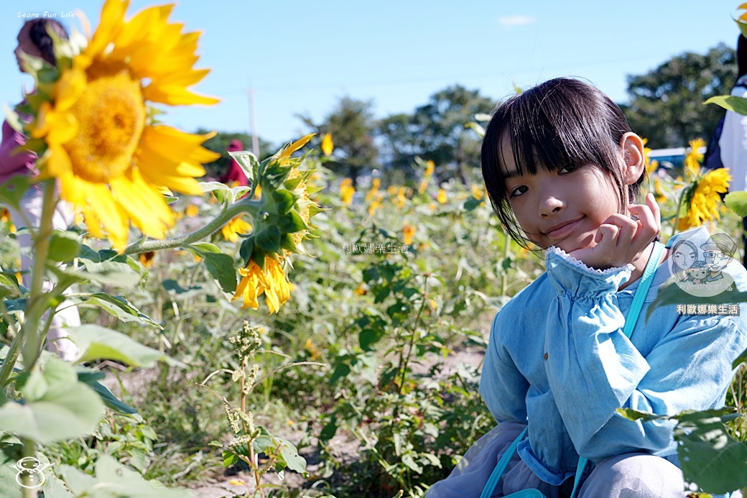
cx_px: 374
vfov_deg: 27.5
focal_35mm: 49
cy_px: 249
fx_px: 1017
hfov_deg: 40.3
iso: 100
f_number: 6.3
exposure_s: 1/320
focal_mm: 49
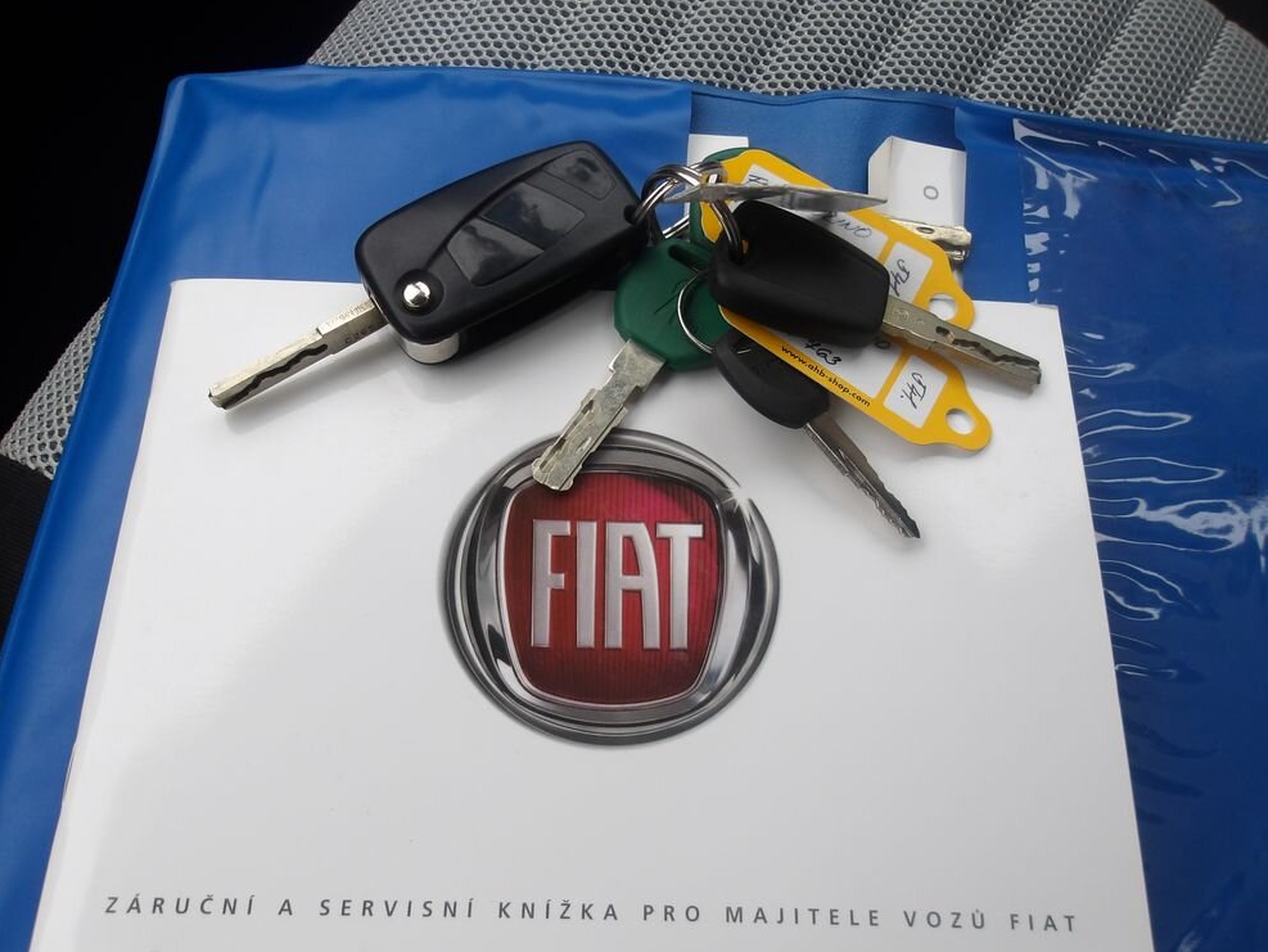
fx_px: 1026
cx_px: 636
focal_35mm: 28
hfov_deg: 63.4
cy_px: 487
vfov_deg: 49.8
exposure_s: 1/213
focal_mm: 4.9
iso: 100
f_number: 3
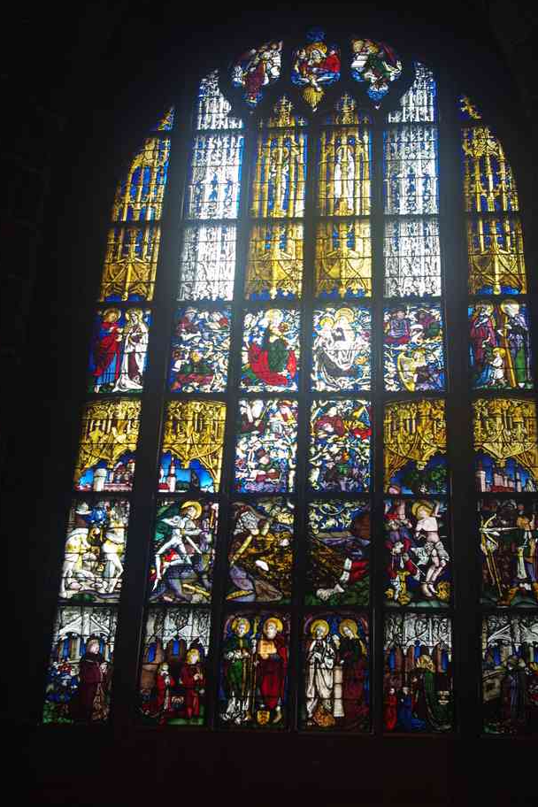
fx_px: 1031
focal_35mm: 46
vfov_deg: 42.7
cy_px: 410
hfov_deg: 29.2
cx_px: 267
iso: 800
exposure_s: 1/60
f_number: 6.3
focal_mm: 28
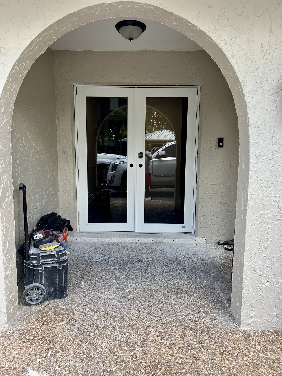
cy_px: 188
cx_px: 141
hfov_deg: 53.1
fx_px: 282
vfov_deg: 67.3
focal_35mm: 26
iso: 50
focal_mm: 5.7
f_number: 1.5
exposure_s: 1/518
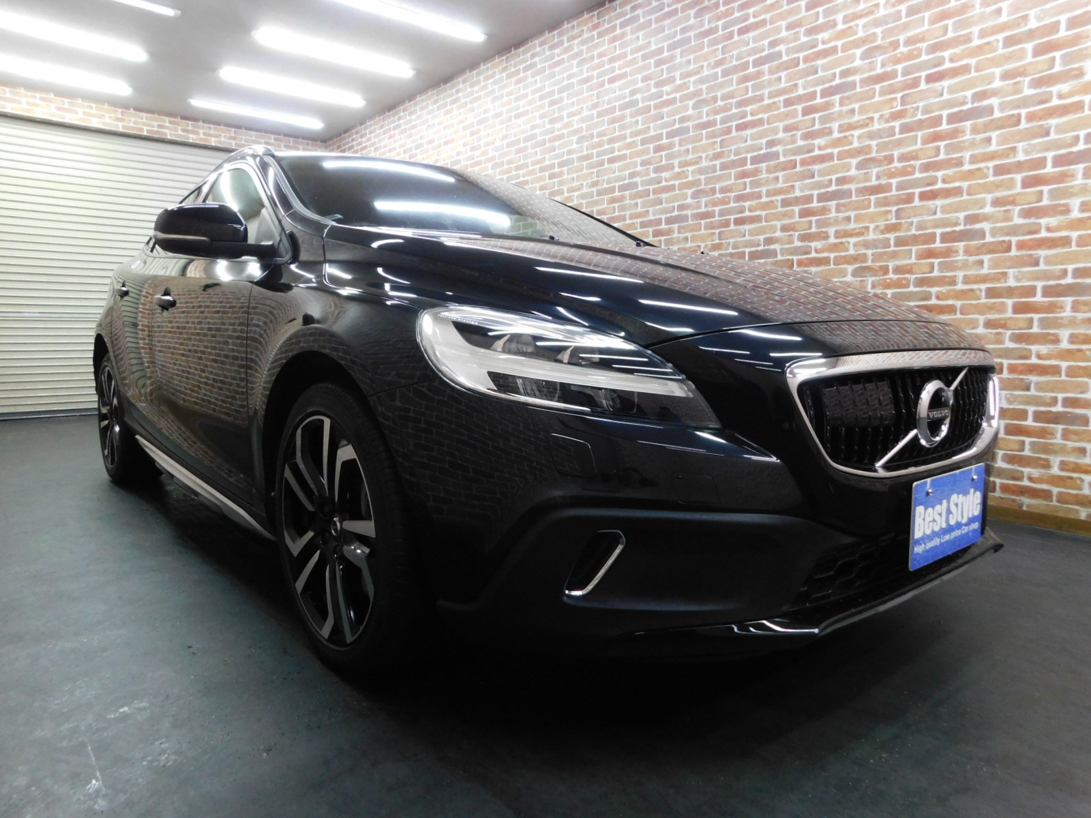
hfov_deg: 73.9
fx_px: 725
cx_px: 546
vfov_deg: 58.9
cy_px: 409
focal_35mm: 23
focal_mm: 4
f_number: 3
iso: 320
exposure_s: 1/30
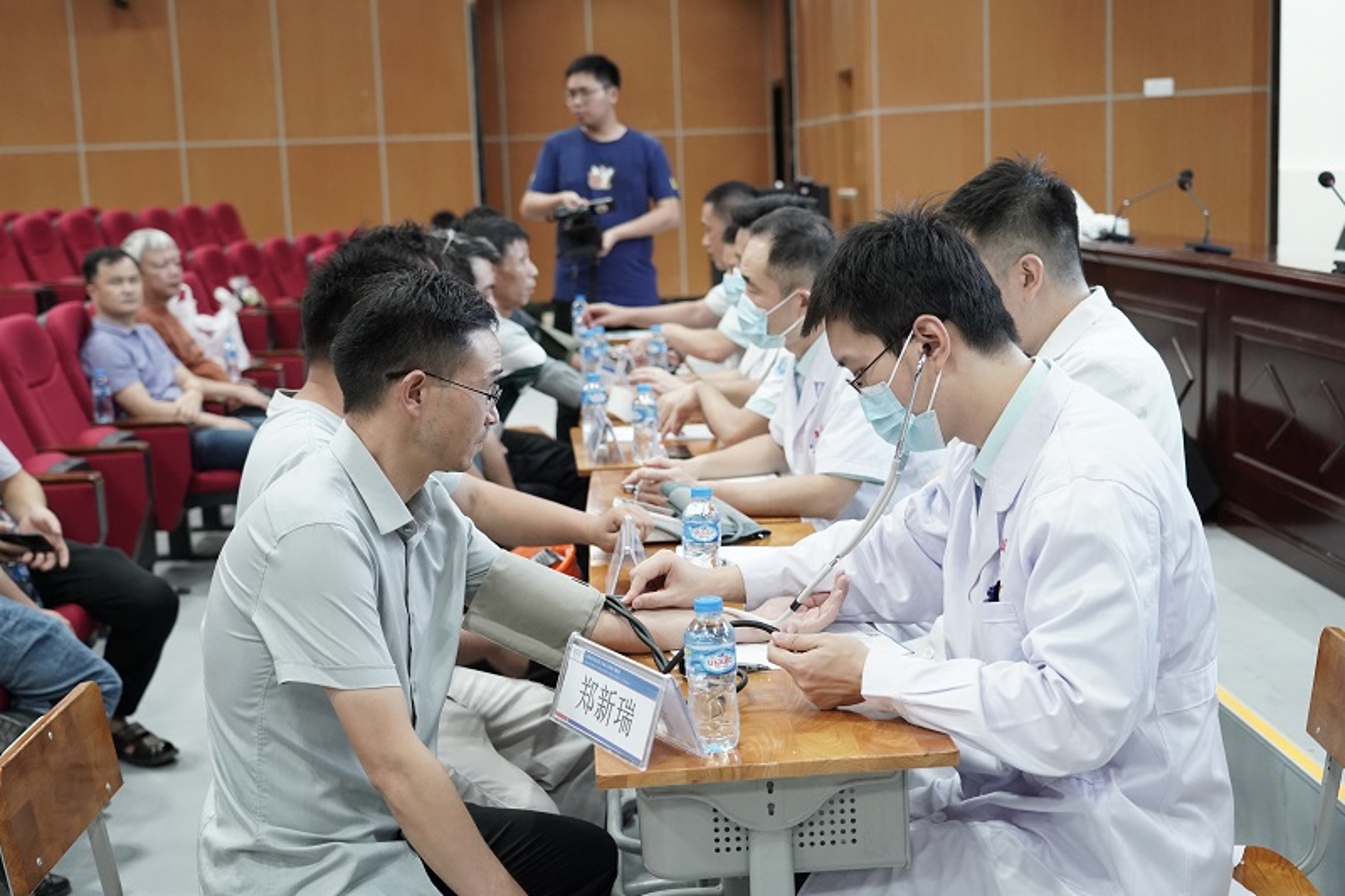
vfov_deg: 28.1
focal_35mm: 48
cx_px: 672
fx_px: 1793
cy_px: 448
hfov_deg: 41.1
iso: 4000
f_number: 4
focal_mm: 48
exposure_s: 1/125
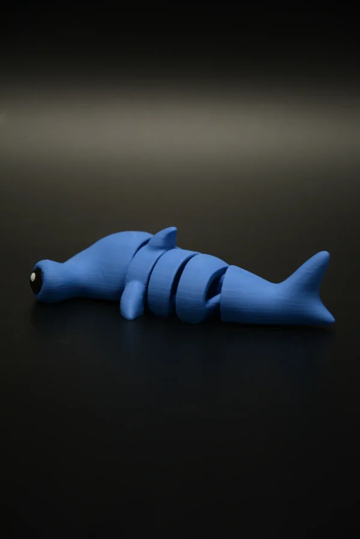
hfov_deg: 8.7
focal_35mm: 158
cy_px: 270
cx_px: 180
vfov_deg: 13.0
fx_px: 2359
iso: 800
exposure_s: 1/60
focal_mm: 105
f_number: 5.6
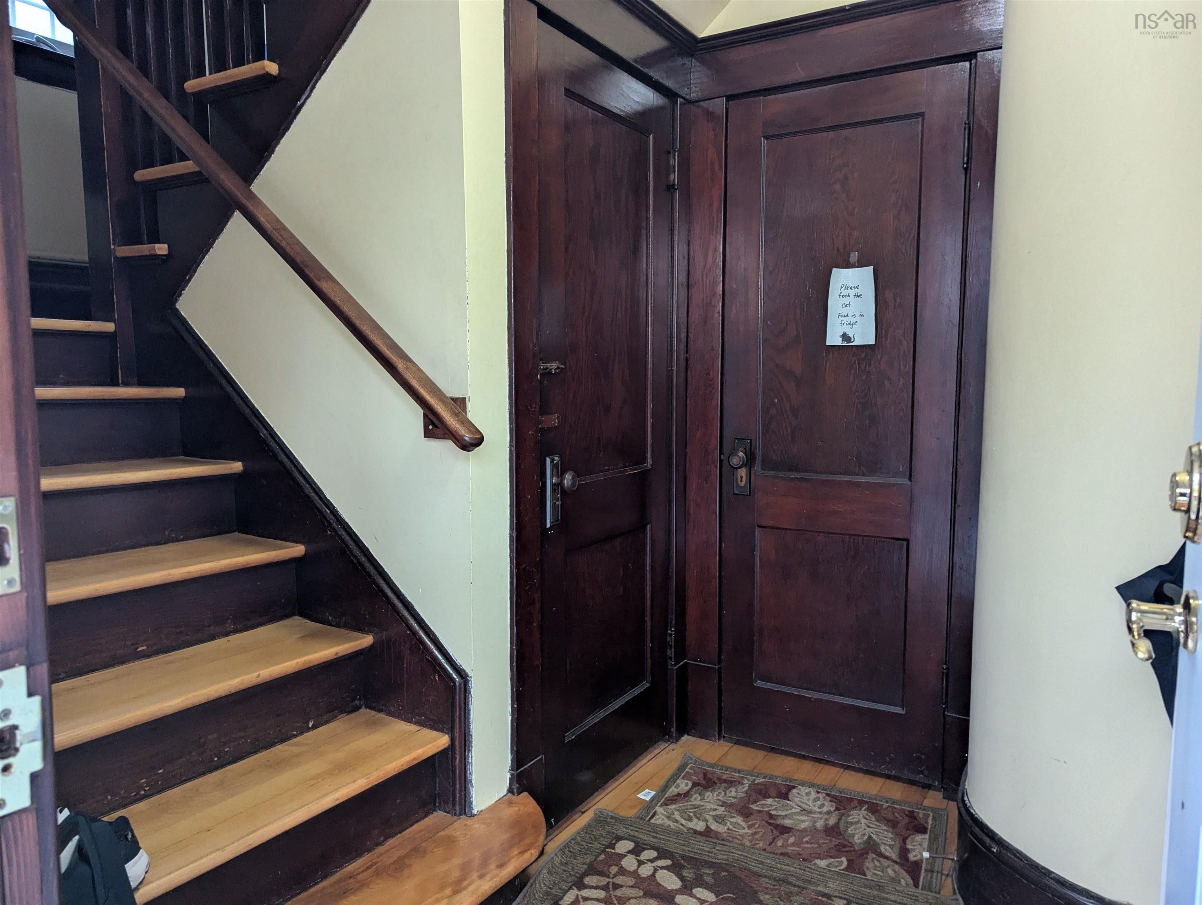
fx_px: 835
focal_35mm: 24
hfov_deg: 71.5
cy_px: 452
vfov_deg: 56.9
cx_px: 601
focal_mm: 6.81
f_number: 1.85
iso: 895
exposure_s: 1/24
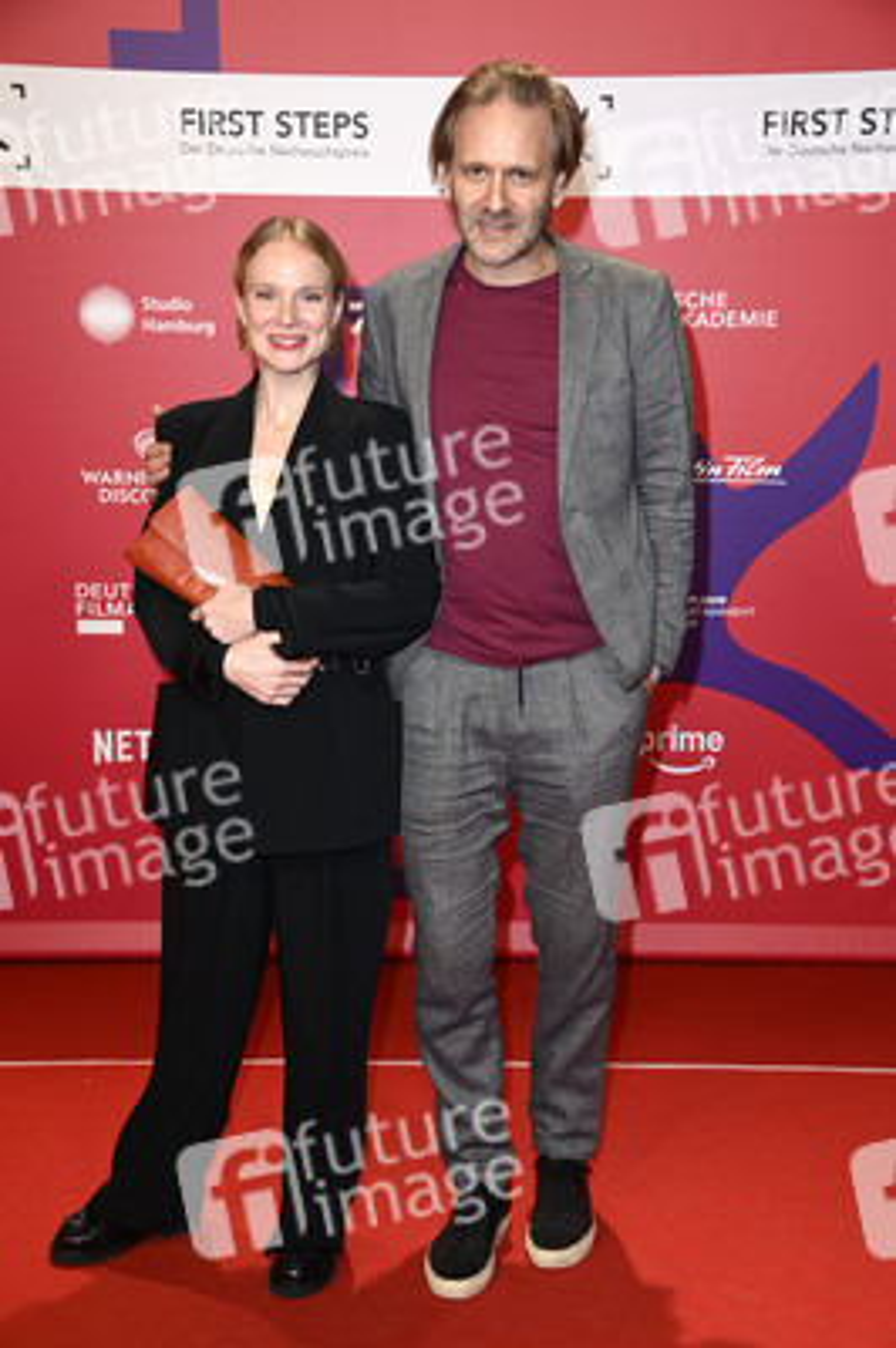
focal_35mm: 55
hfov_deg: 24.6
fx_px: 2057
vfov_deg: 36.3
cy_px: 674
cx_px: 448
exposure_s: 1/250
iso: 640
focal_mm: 55
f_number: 5.6
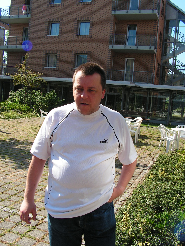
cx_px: 92
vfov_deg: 49.0
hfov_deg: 37.7
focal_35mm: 38
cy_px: 123
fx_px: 271
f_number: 4.8
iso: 64
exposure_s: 1/320
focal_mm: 6.4
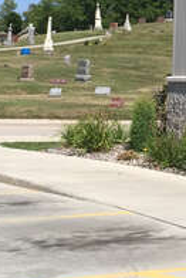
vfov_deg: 15.8
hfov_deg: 10.8
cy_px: -85
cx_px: 277
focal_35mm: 123
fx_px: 951
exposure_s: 1/341
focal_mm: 4.15
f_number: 2.2
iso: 32
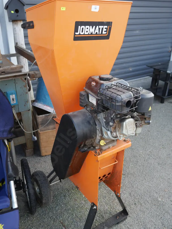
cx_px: 86
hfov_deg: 44.2
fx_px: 212
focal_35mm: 32
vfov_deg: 56.8
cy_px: 114
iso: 200
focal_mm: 16
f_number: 4
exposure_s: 1/80
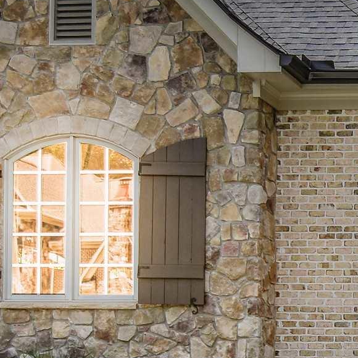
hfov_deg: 19.8
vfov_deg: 23.1
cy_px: 258
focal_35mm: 74
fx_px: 869
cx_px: 553
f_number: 2.8
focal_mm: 11
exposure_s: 1/2000
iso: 160
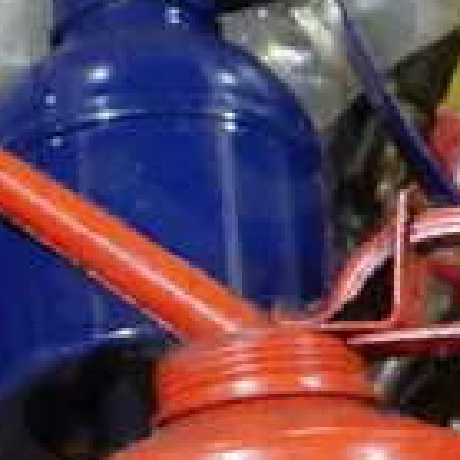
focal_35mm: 274
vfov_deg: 6.4
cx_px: -22
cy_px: 533
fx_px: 4119
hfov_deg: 6.4
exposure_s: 1/60
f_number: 4.6
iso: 800
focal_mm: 21
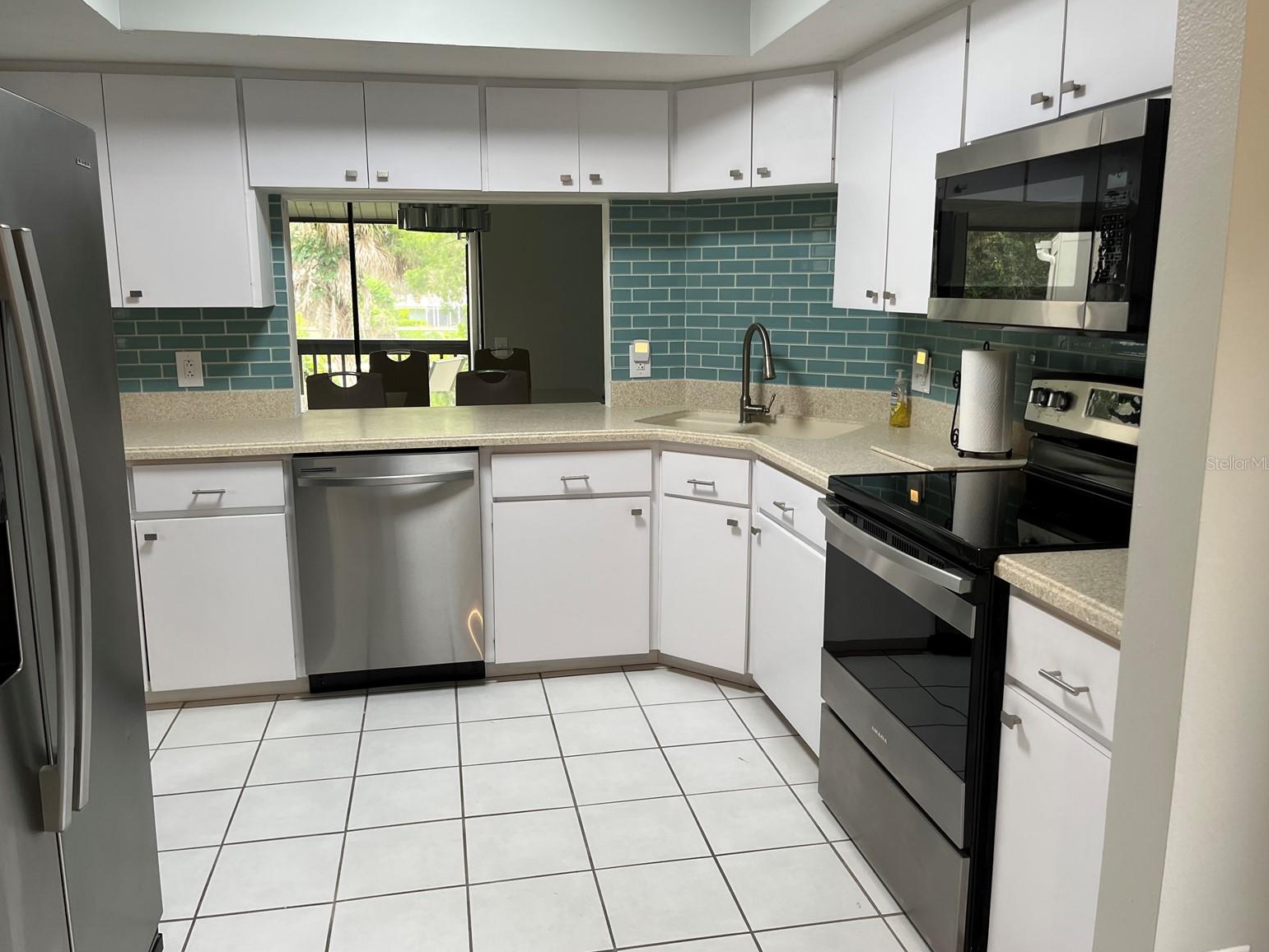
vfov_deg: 51.4
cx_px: 625
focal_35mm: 27
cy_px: 463
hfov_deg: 65.3
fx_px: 990
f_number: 1.6
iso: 64
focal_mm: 5.1
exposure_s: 1/60
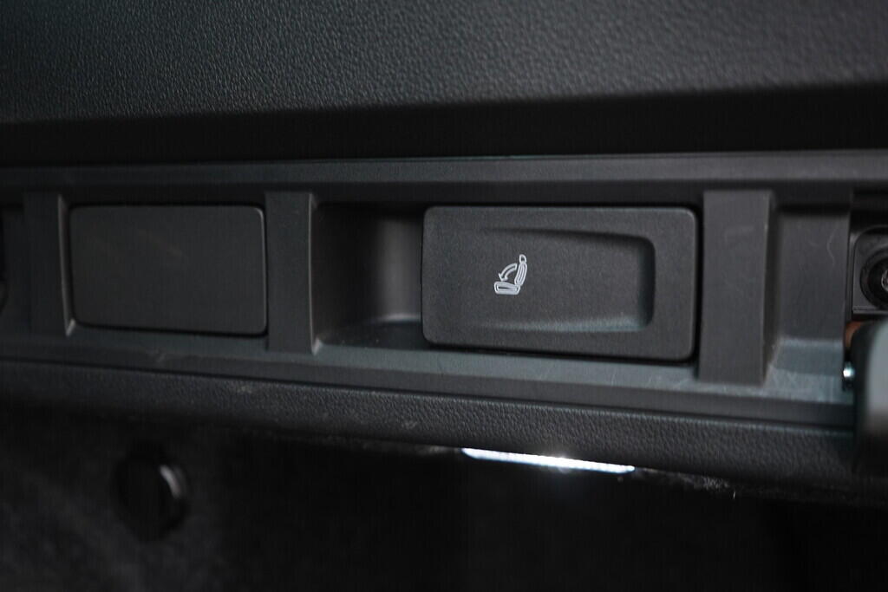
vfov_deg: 36.9
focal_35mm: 36
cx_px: 444
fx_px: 888
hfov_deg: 53.1
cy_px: 296
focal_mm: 24
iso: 500
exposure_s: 1/40
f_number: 2.8
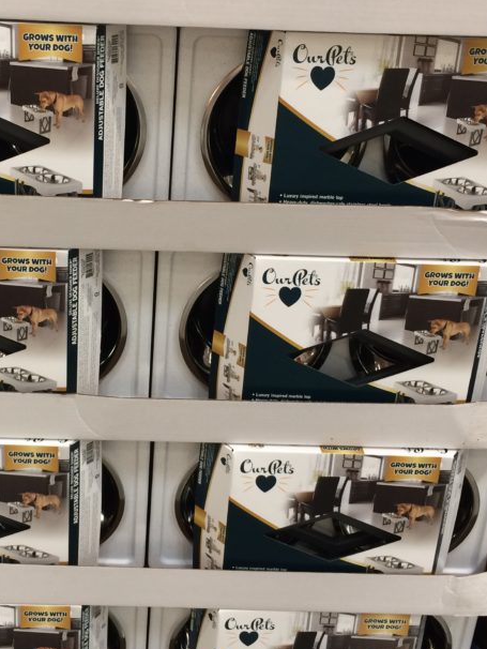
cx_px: 135
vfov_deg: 38.8
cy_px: 287
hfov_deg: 29.3
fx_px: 919
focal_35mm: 49
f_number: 2.2
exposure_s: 1/33
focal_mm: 4.15
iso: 100
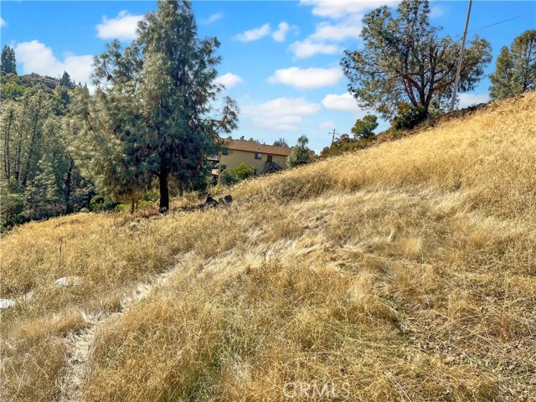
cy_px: 201
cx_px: 268
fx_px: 403
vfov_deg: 53.1
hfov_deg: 67.3
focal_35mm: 26
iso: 50
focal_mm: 5.7
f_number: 1.5
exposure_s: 1/4274
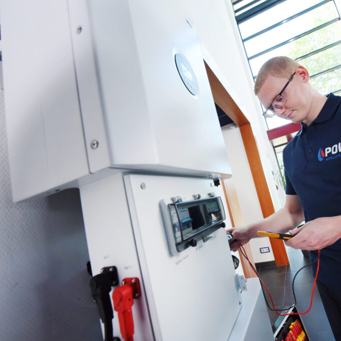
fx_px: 201
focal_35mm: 18
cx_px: 220
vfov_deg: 80.7
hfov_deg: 78.7
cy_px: 172
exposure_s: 1/100
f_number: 6.3
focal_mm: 14
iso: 1250
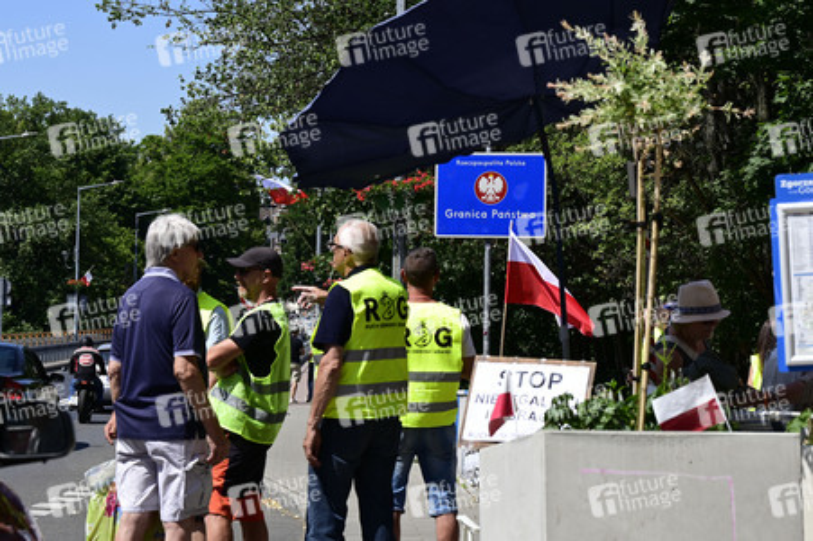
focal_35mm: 79
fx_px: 1783
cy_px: 270
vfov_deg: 17.2
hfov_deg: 25.7
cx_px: 406
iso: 100
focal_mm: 79
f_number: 9
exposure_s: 1/250
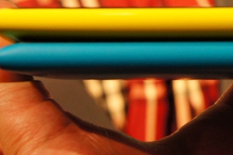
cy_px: 53
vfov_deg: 9.8
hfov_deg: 14.7
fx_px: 899
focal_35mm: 139
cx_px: 198
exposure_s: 1/100
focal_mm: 46
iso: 3200
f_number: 6.3
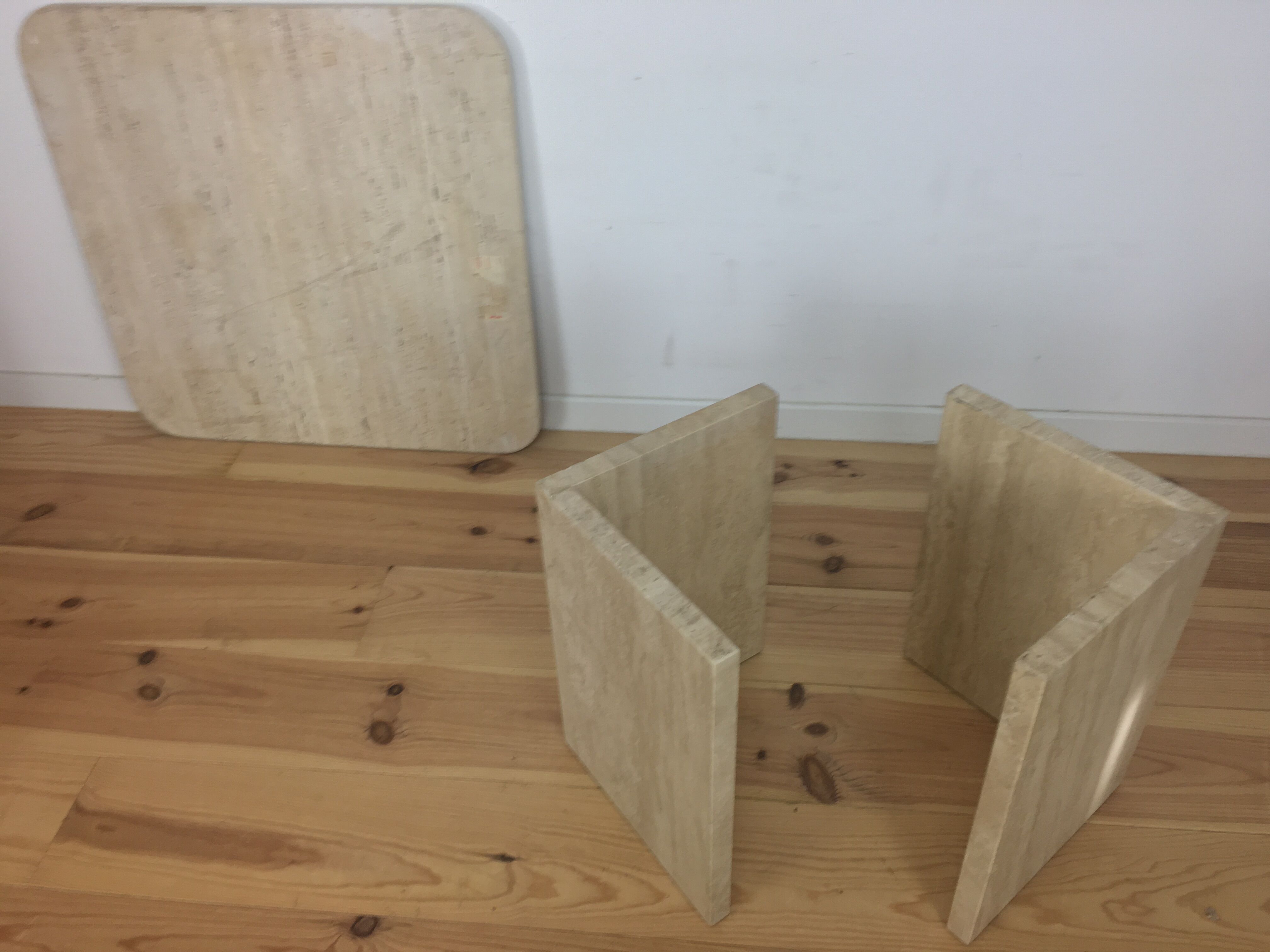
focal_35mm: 29
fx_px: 1064
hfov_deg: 61.7
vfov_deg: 48.2
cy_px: 476
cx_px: 635
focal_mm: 4.15
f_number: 2.2
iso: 32
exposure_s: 1/33
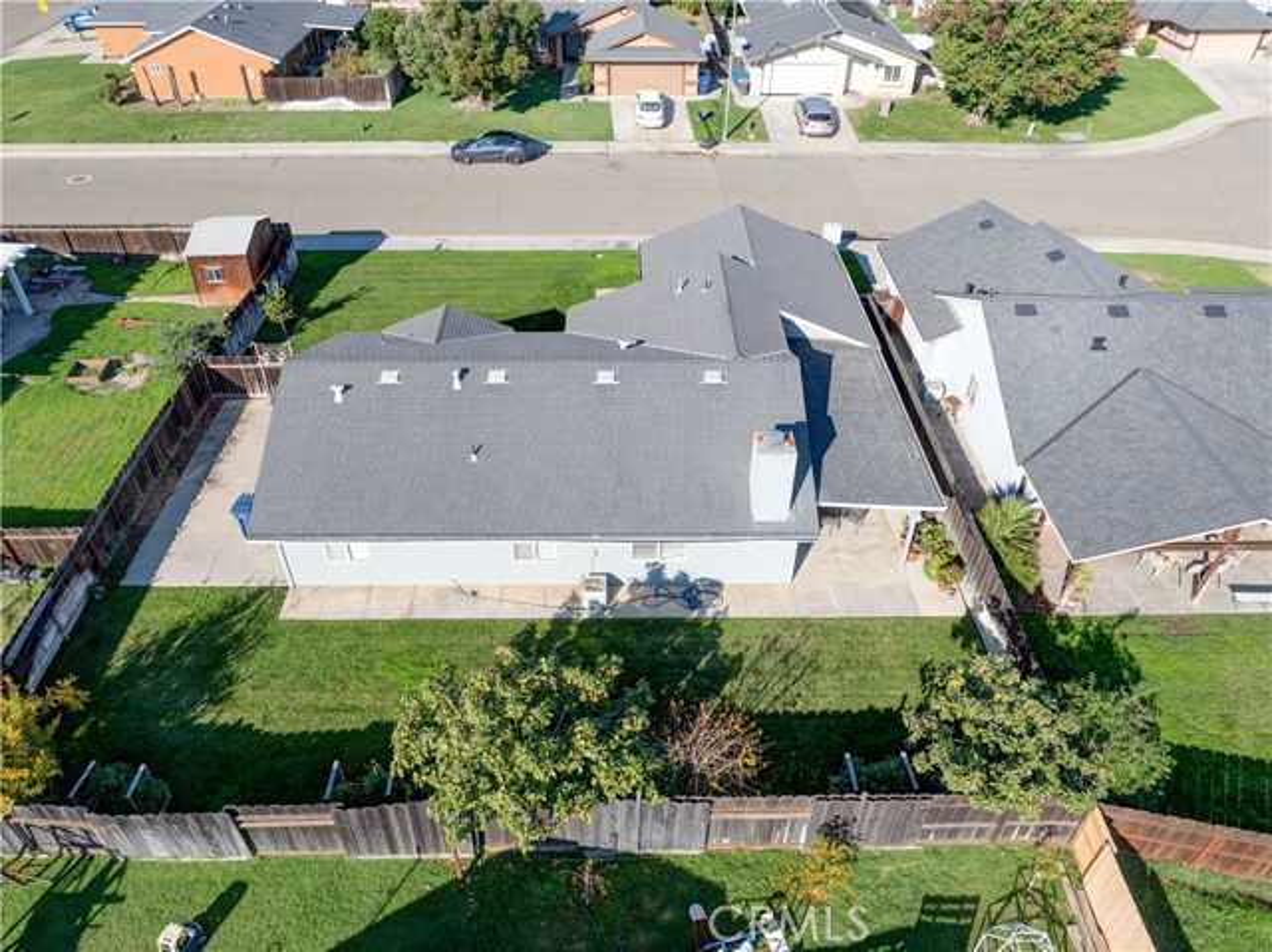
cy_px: 476
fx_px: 881
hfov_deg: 71.6
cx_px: 636
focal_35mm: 24
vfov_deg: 56.8
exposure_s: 1/1600
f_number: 2.8
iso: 110
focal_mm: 12.3
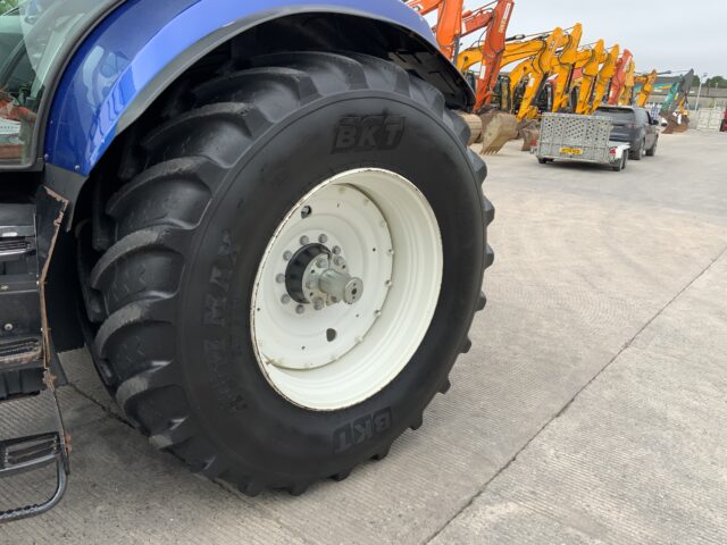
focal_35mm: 29
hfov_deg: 61.7
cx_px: 364
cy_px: 272
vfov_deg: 48.2
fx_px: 609
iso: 16
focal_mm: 3
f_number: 1.8
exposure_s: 1/562
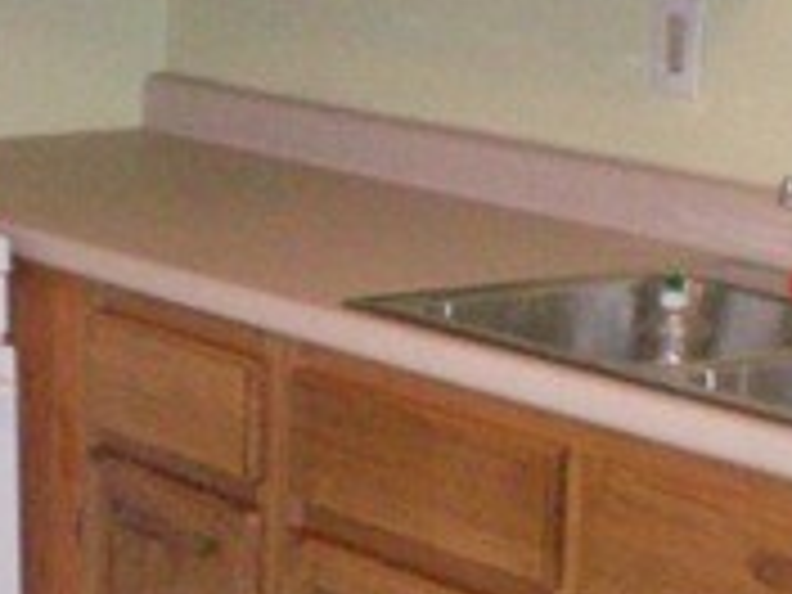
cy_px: 320
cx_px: 446
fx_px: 3157
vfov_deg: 10.7
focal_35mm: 138
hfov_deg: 14.3
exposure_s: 1/60
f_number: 3.1
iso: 400
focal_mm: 6.3
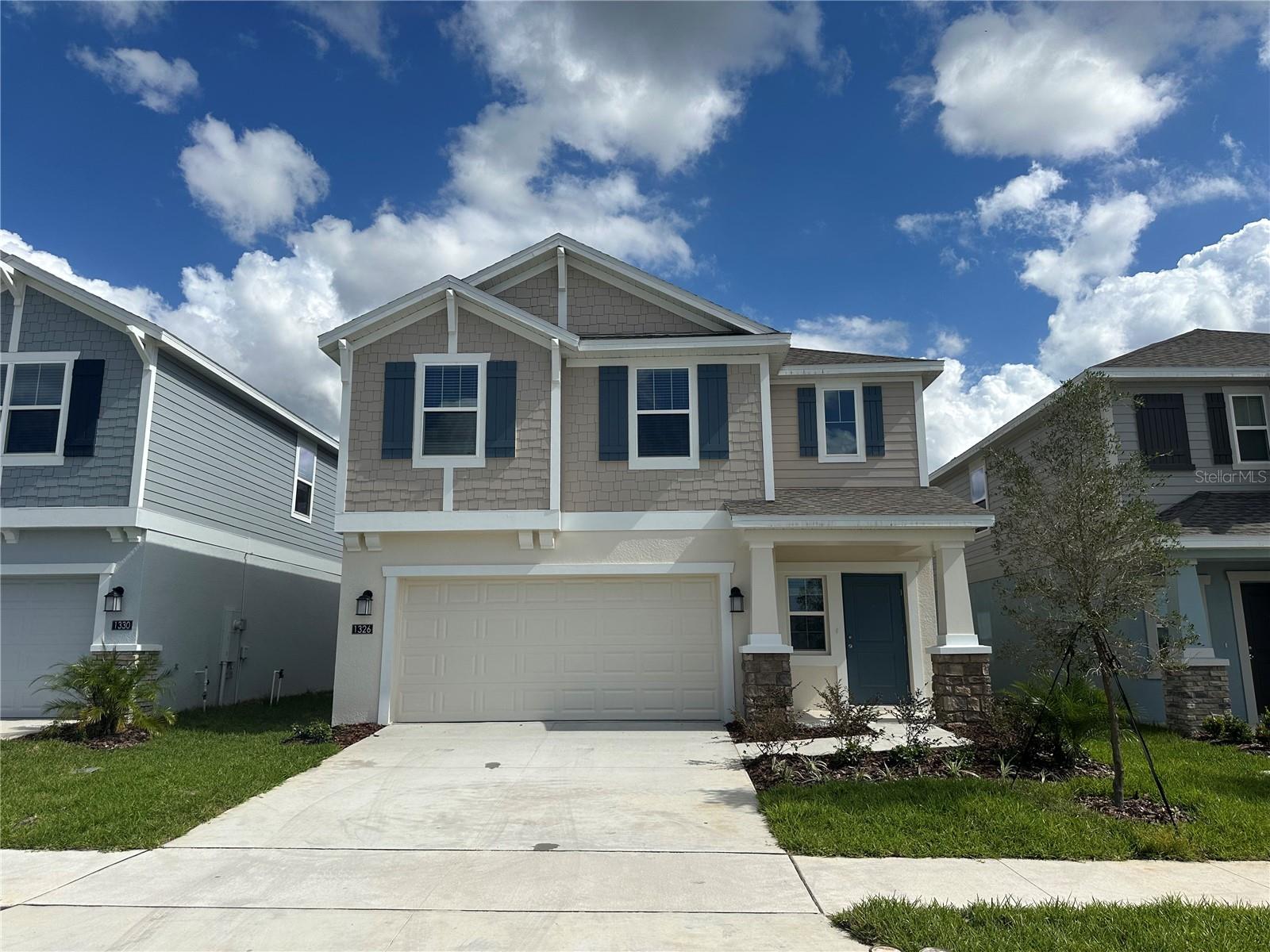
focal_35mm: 24
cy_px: 476
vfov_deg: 56.8
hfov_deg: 71.6
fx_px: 881
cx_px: 635
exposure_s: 1/8929
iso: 80
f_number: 1.78
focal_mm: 6.86
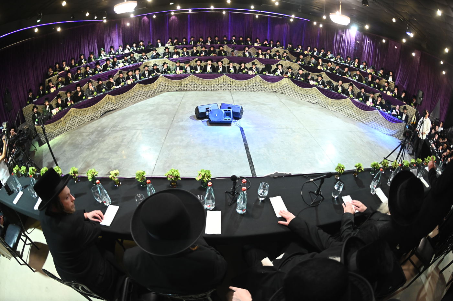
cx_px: 226
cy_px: 150
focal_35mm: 16
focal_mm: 16
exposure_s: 1/125
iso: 2000
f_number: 3.5
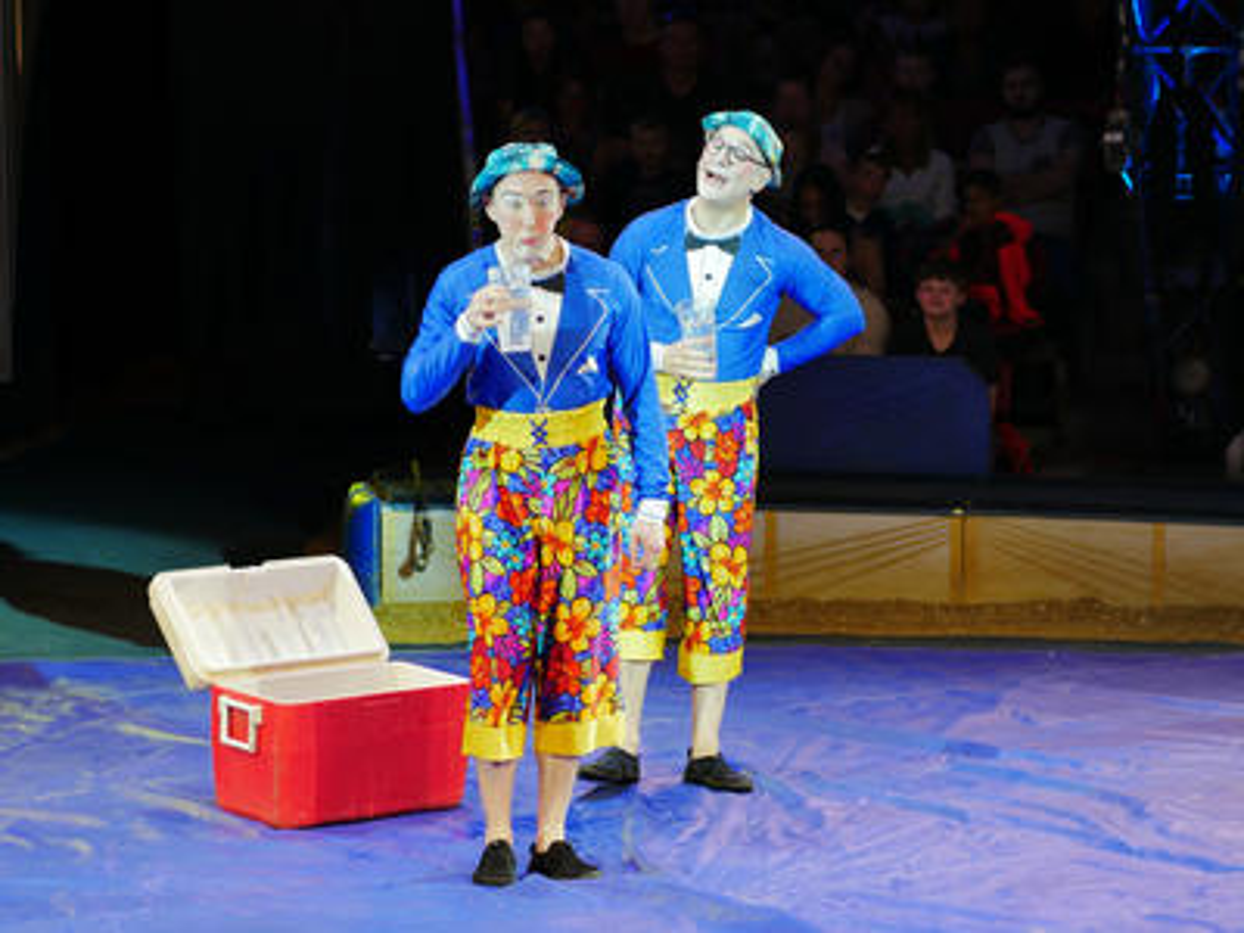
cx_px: 622
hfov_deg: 21.8
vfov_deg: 16.4
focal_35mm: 90
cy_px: 466
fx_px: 3234
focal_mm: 45
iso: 200
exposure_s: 1/200
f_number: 2
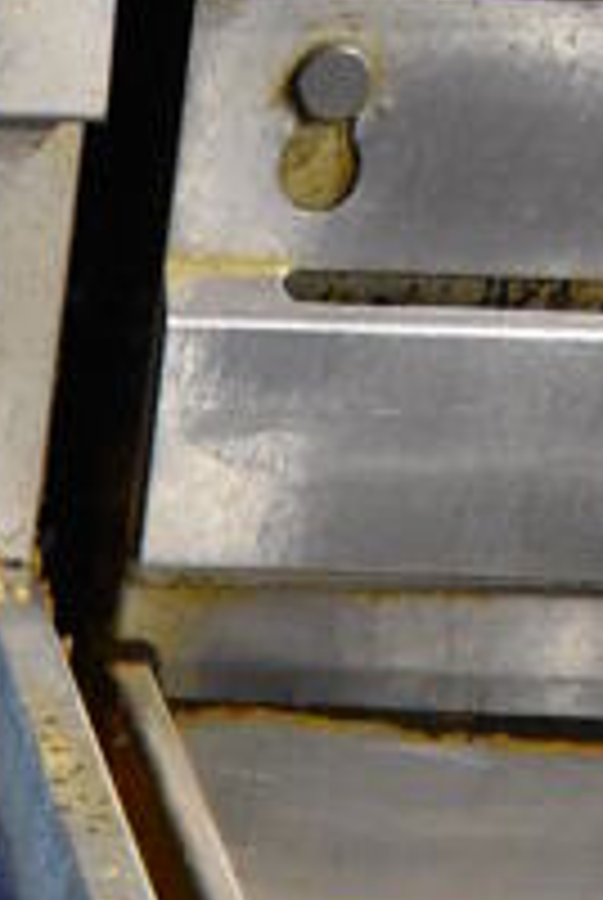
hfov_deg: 10.2
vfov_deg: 14.3
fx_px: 3079
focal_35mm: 123
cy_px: 1708
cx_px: -675
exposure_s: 1/125
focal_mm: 18
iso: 4000
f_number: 3.5
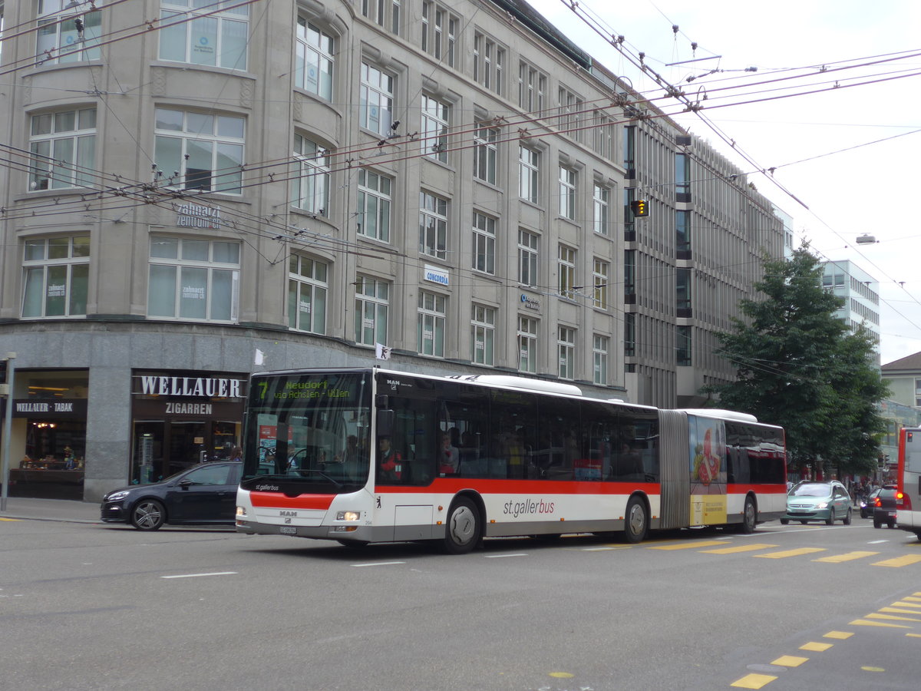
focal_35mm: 46
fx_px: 1224
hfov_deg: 41.2
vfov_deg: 31.5
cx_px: 460
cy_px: 346
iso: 80
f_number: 3
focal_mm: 9.5
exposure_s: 1/500
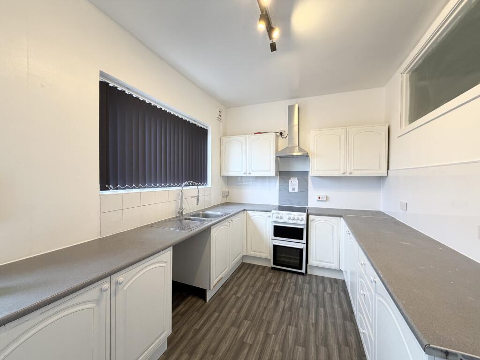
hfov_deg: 102.1
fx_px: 194
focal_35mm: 14
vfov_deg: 85.7
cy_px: 180
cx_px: 240
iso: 160
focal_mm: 2.22
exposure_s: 1/100
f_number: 2.2
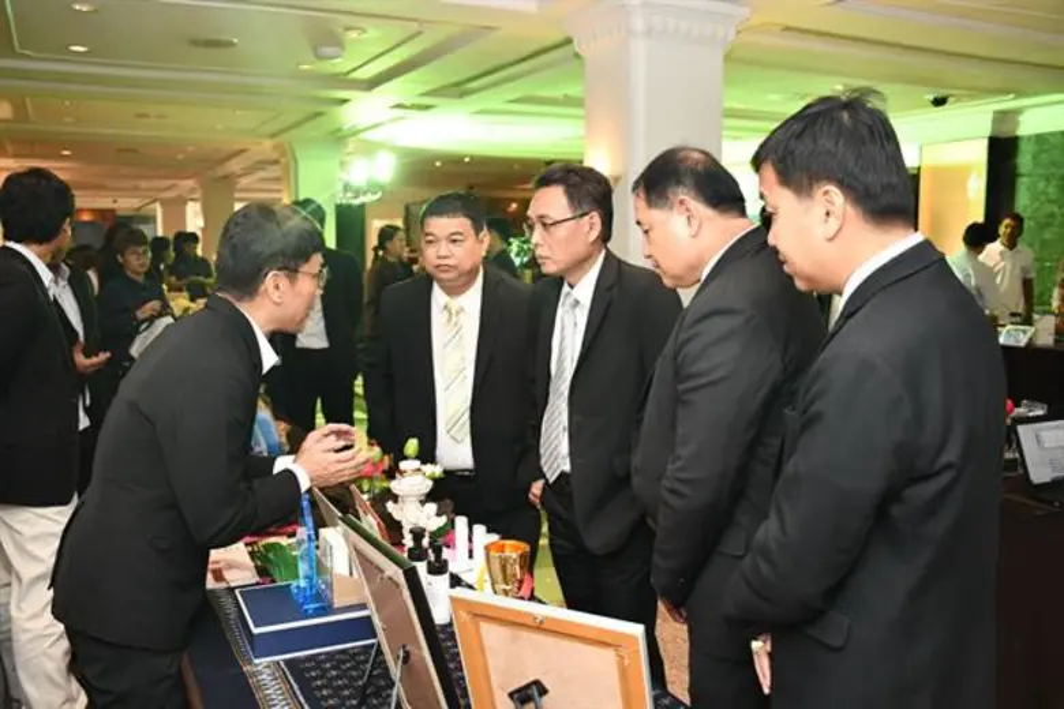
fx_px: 975
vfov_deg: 40.0
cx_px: 532
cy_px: 354
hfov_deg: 57.2
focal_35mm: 33
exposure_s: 1/60
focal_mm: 22
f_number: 4
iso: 2000
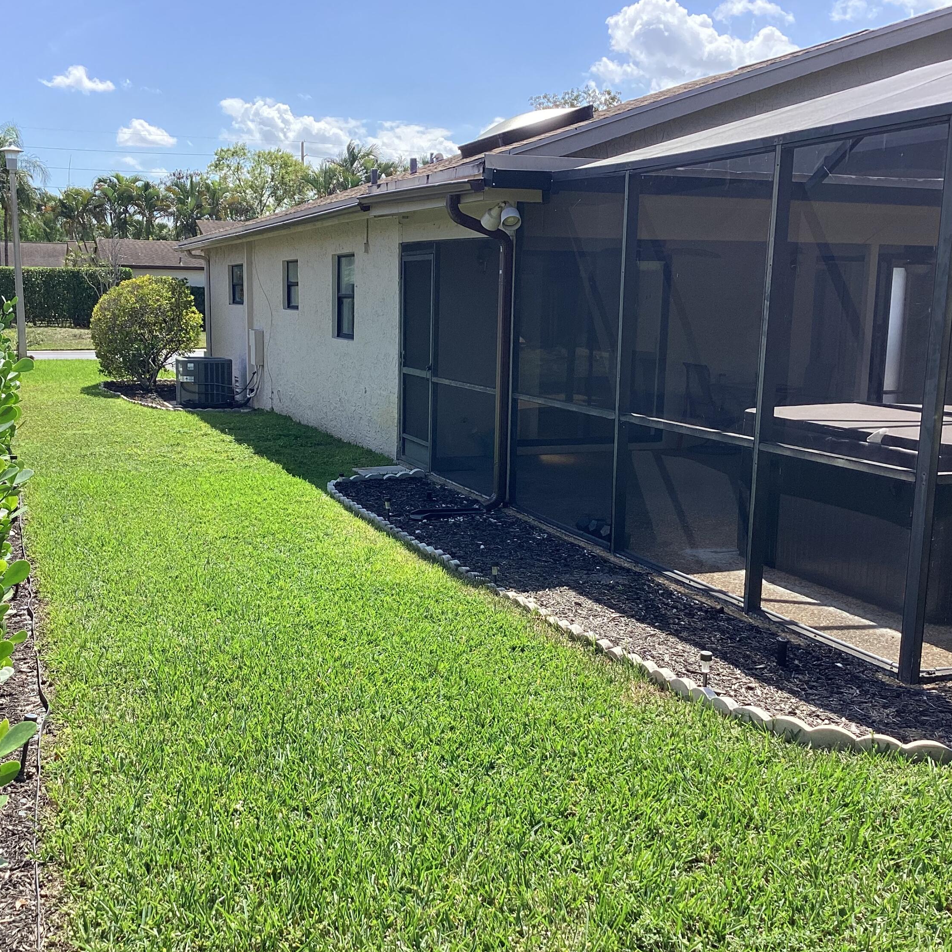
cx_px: 391
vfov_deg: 44.9
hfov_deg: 44.7
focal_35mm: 37
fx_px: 1151
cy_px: 475
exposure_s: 1/684
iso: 25
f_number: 2.4
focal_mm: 3.3
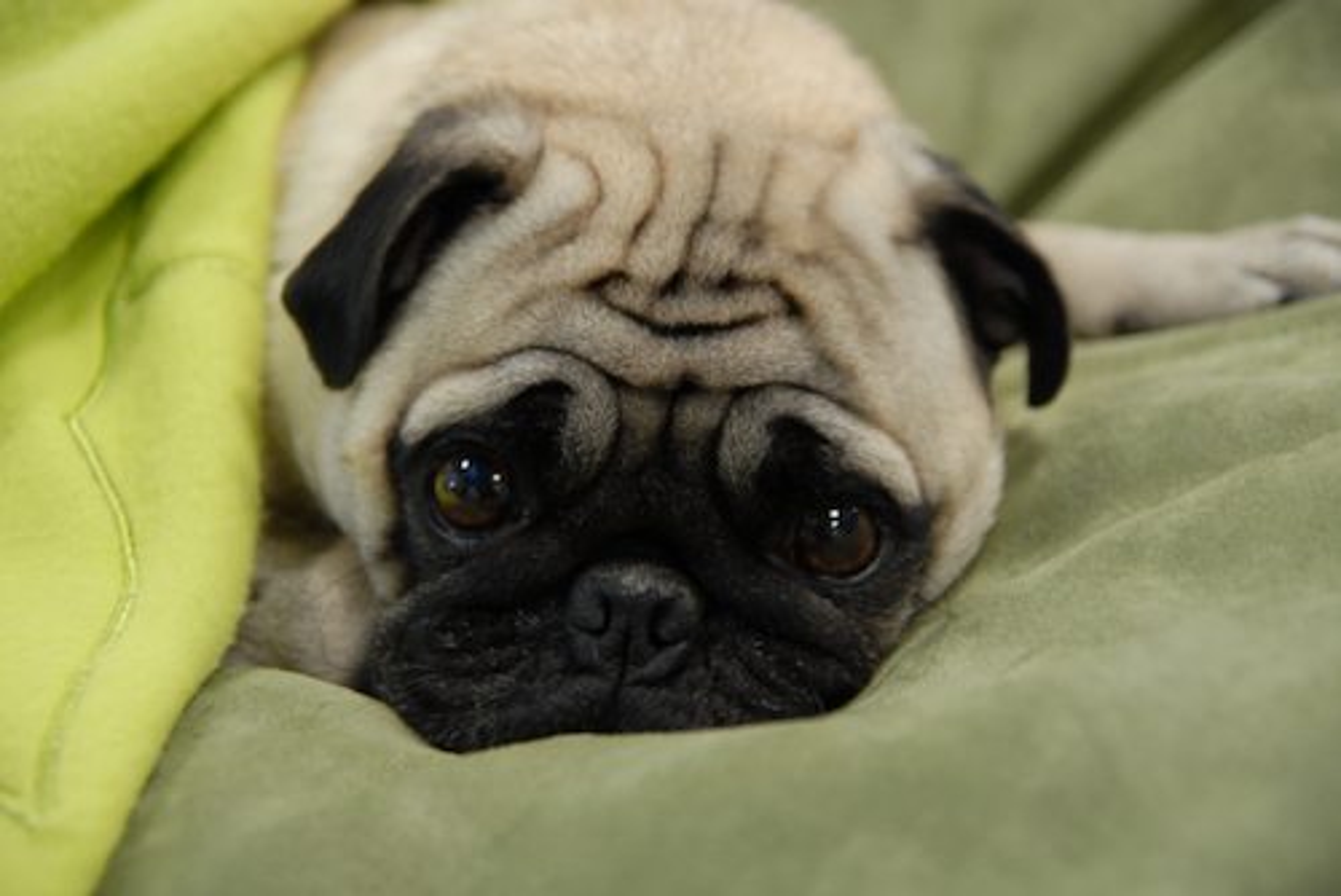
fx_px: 2795
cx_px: 670
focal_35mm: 75
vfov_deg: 18.2
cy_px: 448
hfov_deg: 27.0
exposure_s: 1/6
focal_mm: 50
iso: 100
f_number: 2.8
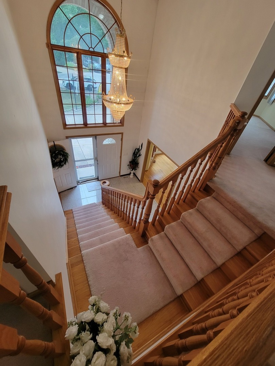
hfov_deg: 89.9
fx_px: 138
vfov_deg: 106.2
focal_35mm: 13
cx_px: 138
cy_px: 183
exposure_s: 1/60
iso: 160
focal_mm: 2.2
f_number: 2.2
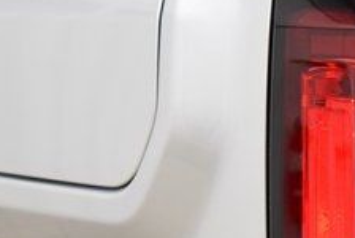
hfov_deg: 13.0
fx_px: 1521
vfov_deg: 8.9
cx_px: 398
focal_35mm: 154
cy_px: 240
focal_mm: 36
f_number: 3.5
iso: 1600
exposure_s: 1/60
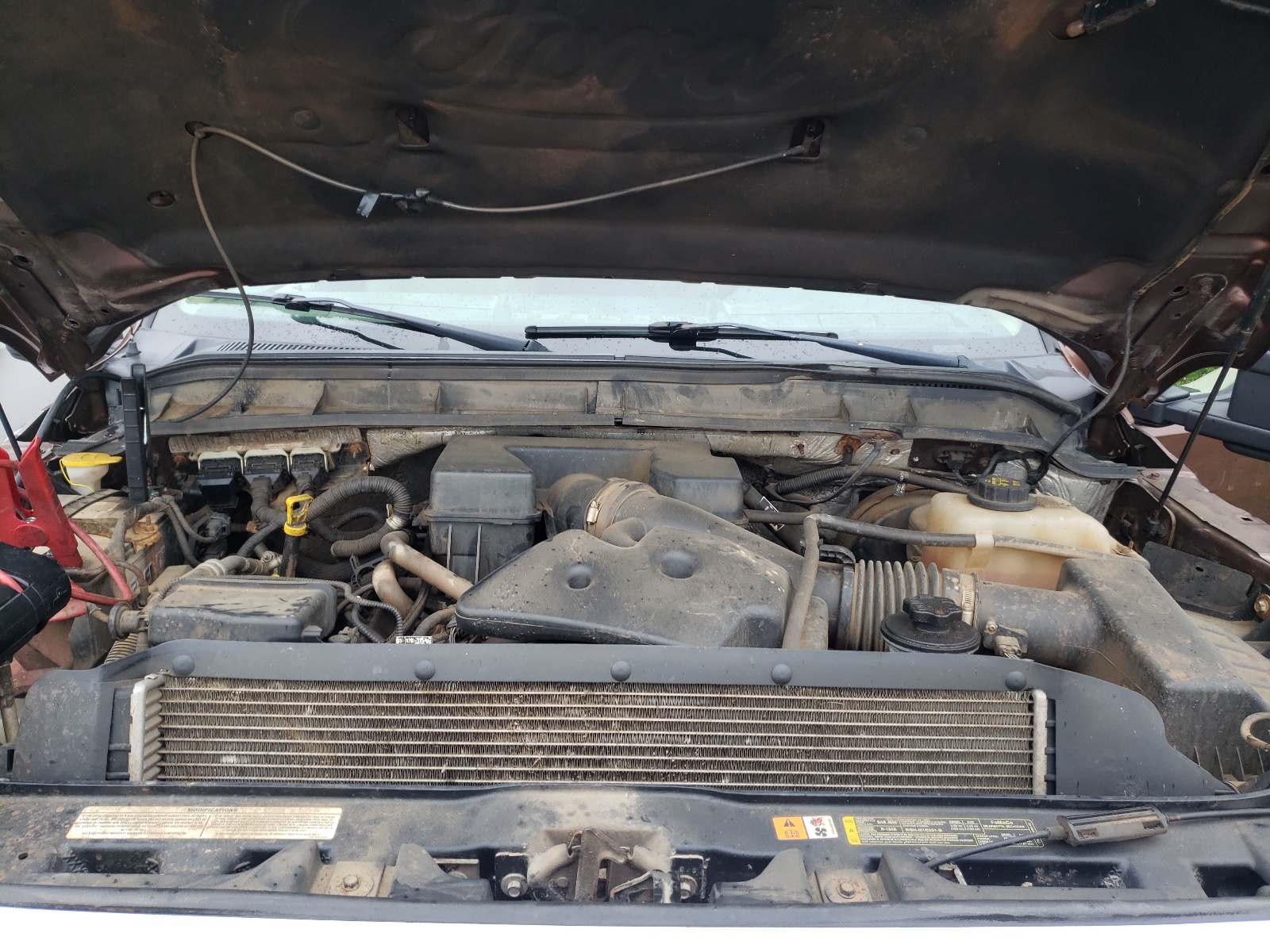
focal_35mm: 26
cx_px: 635
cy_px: 476
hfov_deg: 67.3
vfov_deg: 53.1
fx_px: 954
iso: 50
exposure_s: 1/60.2
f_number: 1.5
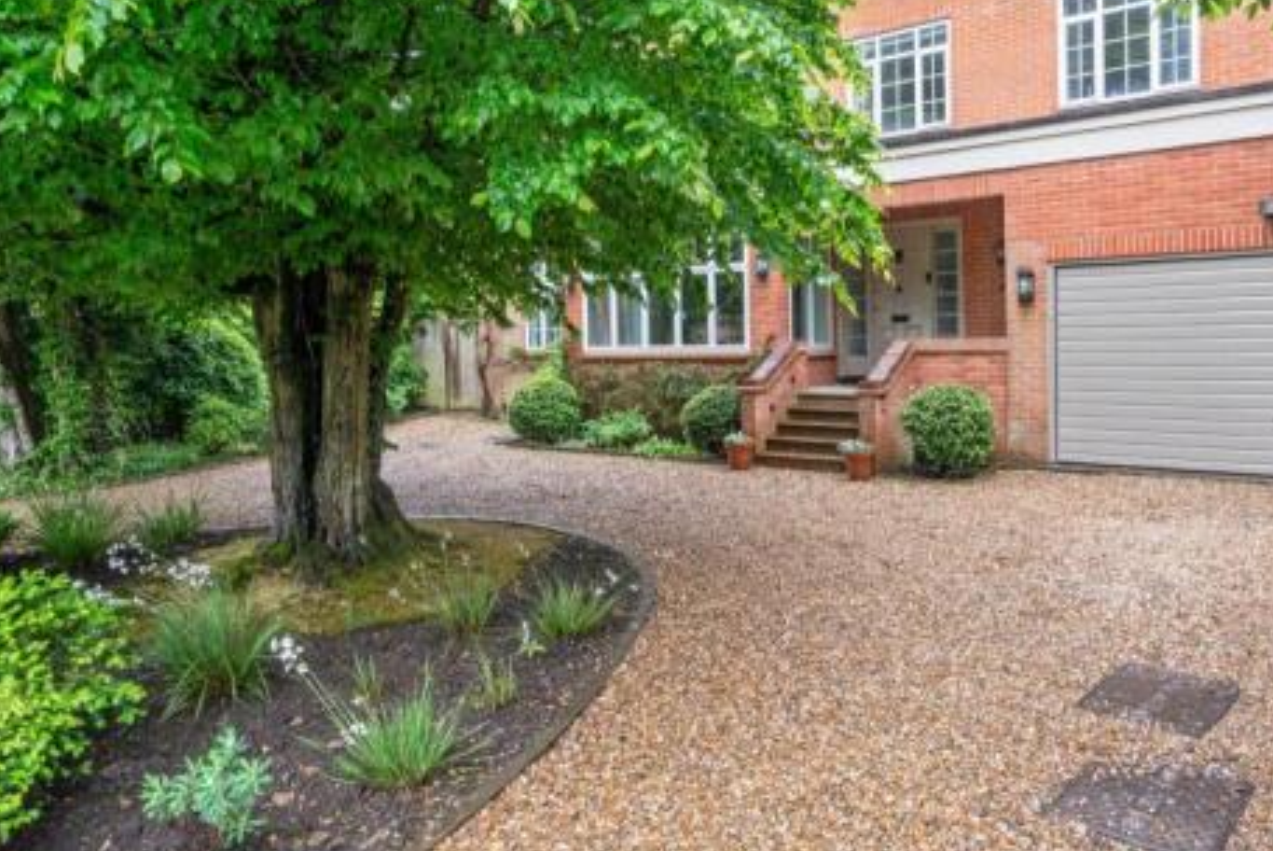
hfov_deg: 75.7
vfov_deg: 54.9
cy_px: 349
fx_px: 814
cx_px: 722
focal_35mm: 23
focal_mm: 16
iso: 640
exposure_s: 1/400
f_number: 4
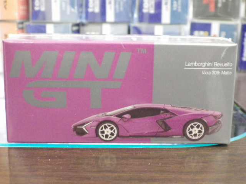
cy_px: 92
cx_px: 123
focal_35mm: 59
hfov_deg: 32.7
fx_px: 419
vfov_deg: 24.8
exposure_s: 1/25
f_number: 4
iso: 1600
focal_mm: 10.7
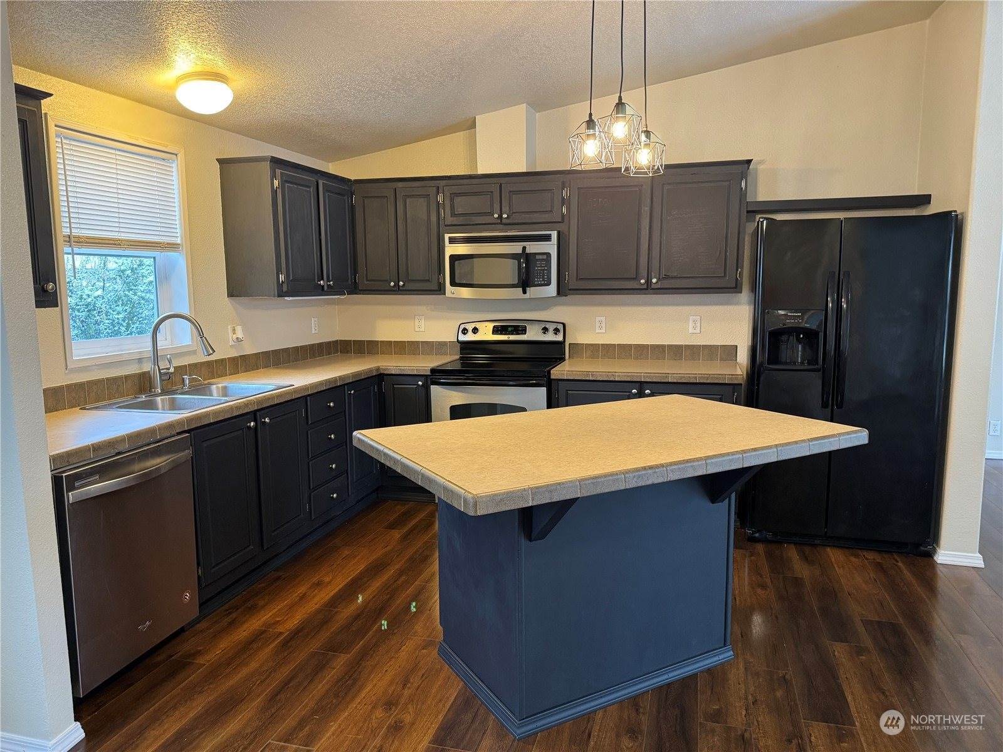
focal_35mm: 24
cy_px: 376
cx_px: 502
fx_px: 695
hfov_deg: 71.6
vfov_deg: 56.8
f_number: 1.78
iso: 400
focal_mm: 6.76
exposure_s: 1/60
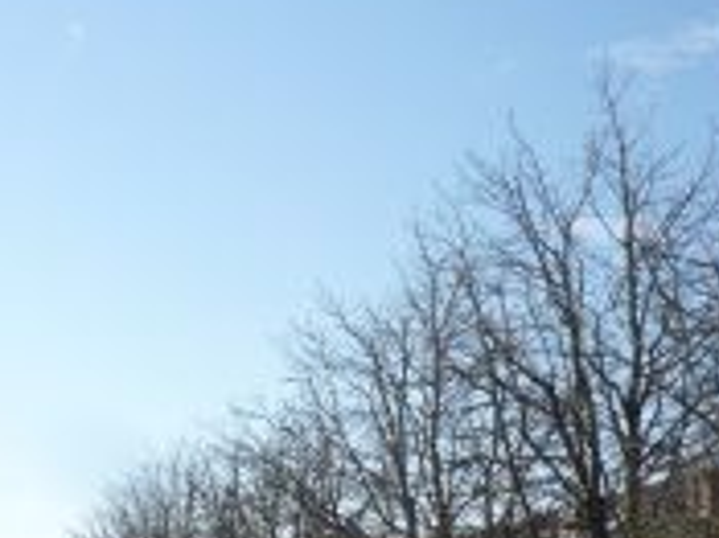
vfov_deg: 16.2
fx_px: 1827
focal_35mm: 88
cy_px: 616
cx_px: 123
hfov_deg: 21.9
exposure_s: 1/400
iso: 100
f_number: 5
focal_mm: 5.2
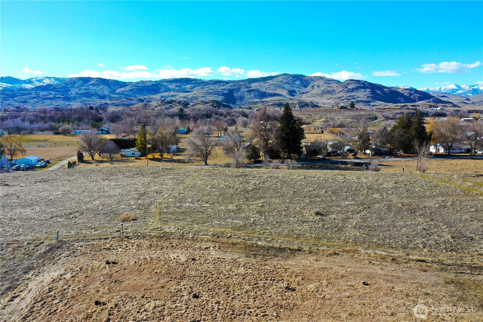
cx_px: 242
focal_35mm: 28
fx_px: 376
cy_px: 161
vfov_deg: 46.4
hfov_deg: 65.5
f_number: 5.6
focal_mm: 10.26
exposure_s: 1/320
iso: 100
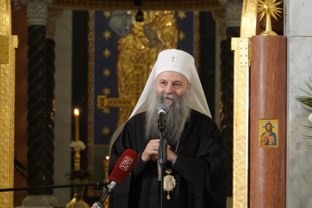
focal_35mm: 247
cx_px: 156
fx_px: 2140
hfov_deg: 8.3
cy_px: 104
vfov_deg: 5.6
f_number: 4
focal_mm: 90.45
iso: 800
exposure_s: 1/10
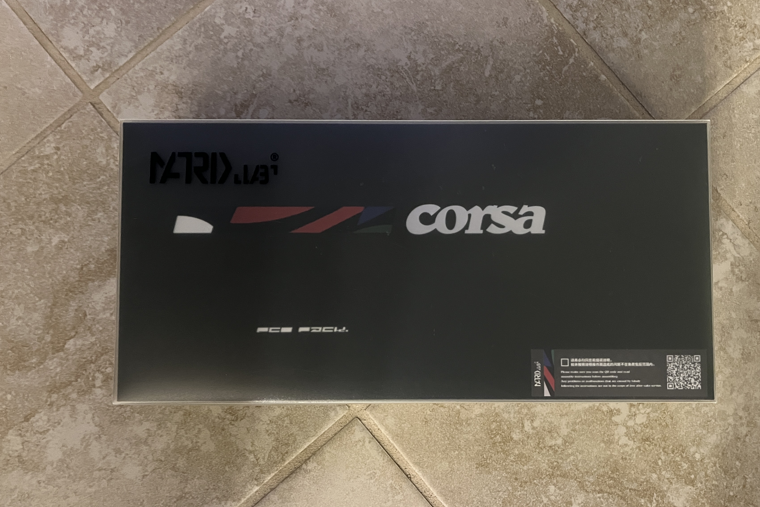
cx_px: 418
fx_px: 675
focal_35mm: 32
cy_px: 258
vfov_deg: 41.1
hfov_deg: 58.6
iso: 1000
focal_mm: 5.1
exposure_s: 1/24
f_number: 1.6
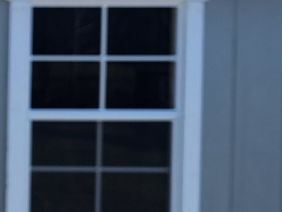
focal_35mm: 153
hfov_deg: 10.3
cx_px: -485
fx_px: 1247
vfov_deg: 9.7
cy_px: 131
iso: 12
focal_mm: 6.4
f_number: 1.8
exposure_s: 1/571
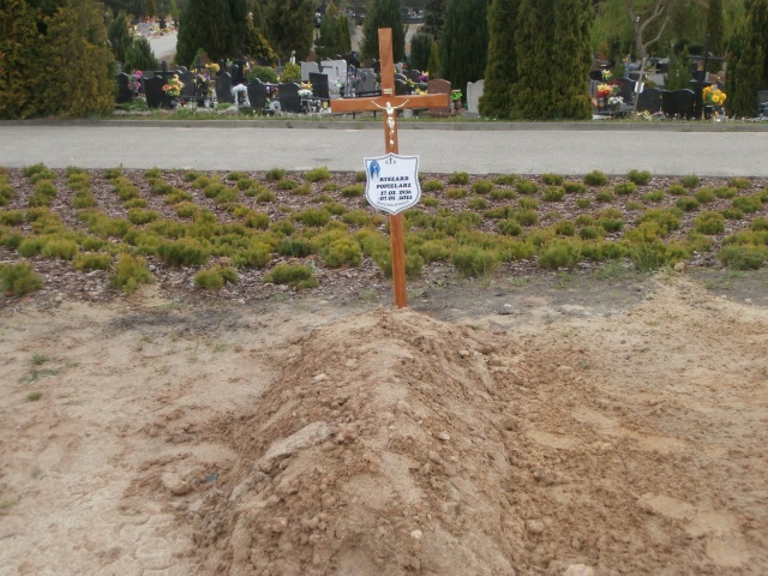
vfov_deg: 30.9
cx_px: 384
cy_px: 288
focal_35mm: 47
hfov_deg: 40.4
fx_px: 1043
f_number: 4.2
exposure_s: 1/200
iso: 100
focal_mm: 8.29
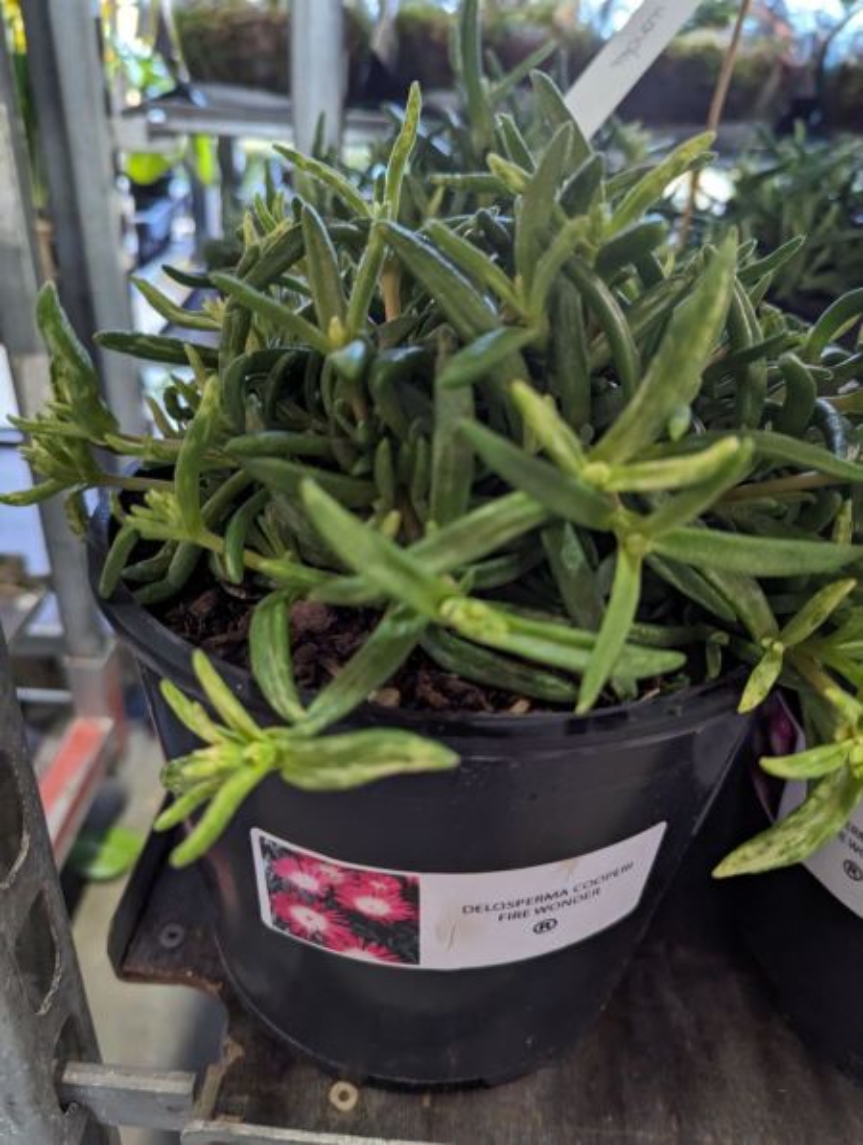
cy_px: 572
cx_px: 432
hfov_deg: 57.0
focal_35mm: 24
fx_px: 795
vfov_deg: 71.5
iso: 1190
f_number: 1.85
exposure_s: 1/100
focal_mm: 6.81
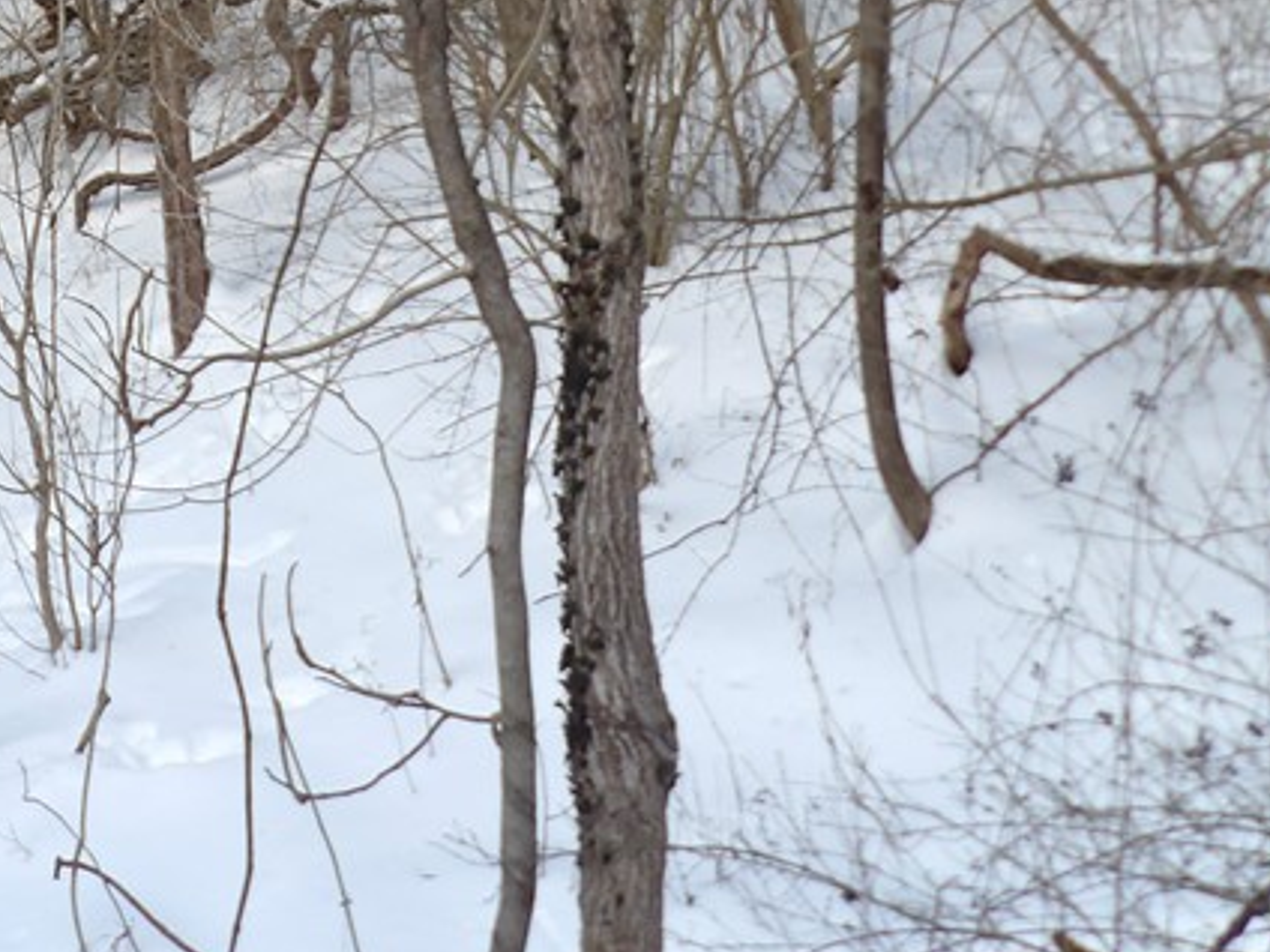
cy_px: -117
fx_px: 2128
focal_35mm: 58
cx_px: 21
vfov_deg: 23.5
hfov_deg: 31.0
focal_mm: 4.3
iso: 100
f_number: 2.8
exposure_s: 1/214
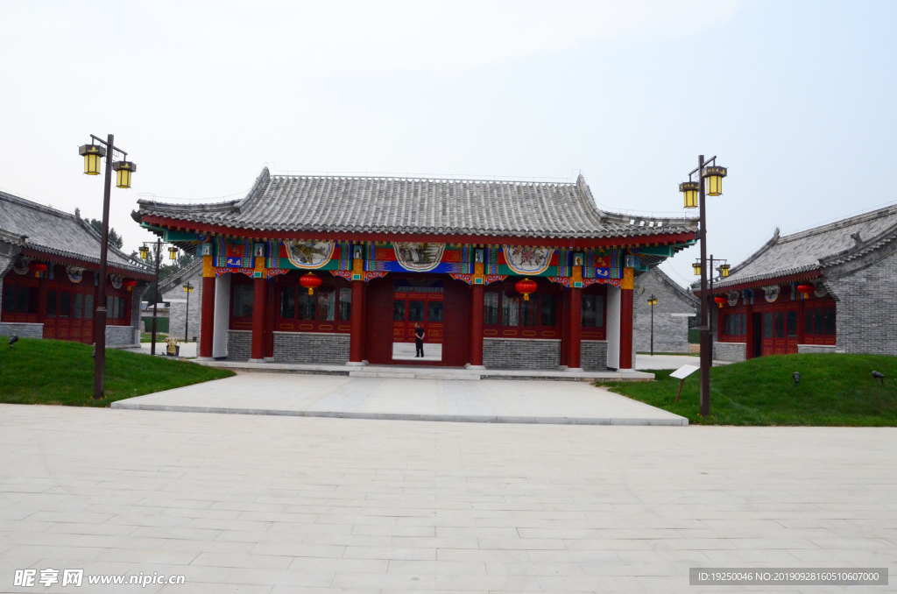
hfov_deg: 67.5
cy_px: 297
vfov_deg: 47.7
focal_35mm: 27
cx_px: 448
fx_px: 671
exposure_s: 1/640
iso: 3200
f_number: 13
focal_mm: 18
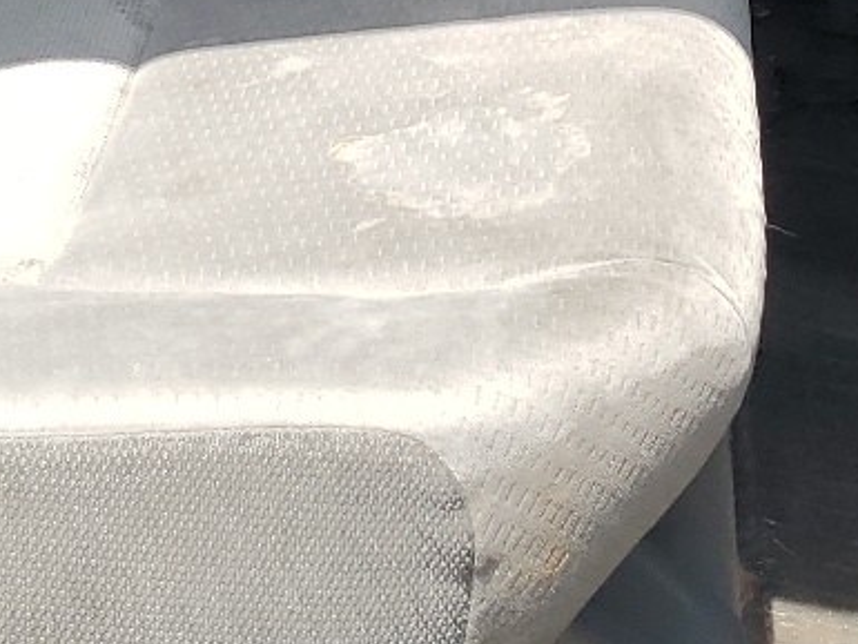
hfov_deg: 18.1
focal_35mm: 108
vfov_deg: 12.2
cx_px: 677
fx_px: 2678
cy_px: -619
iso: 50
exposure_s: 1/833
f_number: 1.5
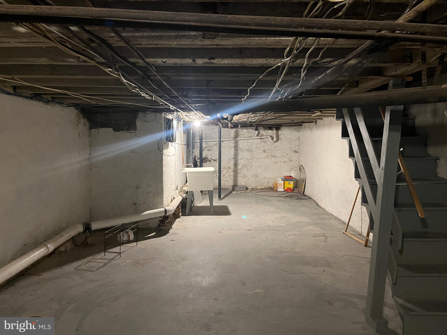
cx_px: 224
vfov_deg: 53.1
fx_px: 336
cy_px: 168
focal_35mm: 26
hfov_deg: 67.3
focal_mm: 5.1
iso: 640
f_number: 1.6
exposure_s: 1/40
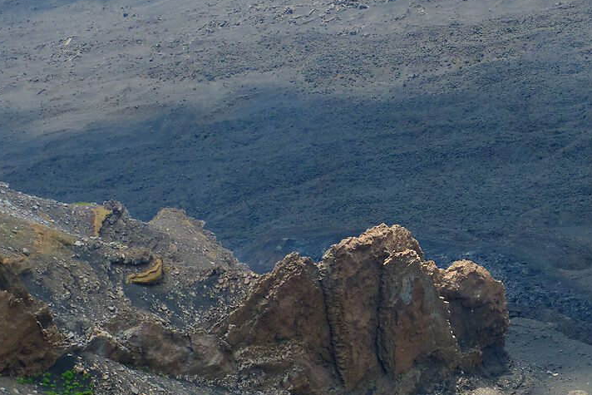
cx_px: 602
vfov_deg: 11.4
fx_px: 1941
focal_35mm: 118
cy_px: 467
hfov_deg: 16.9
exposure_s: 1/400
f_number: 7.1
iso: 400
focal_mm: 23
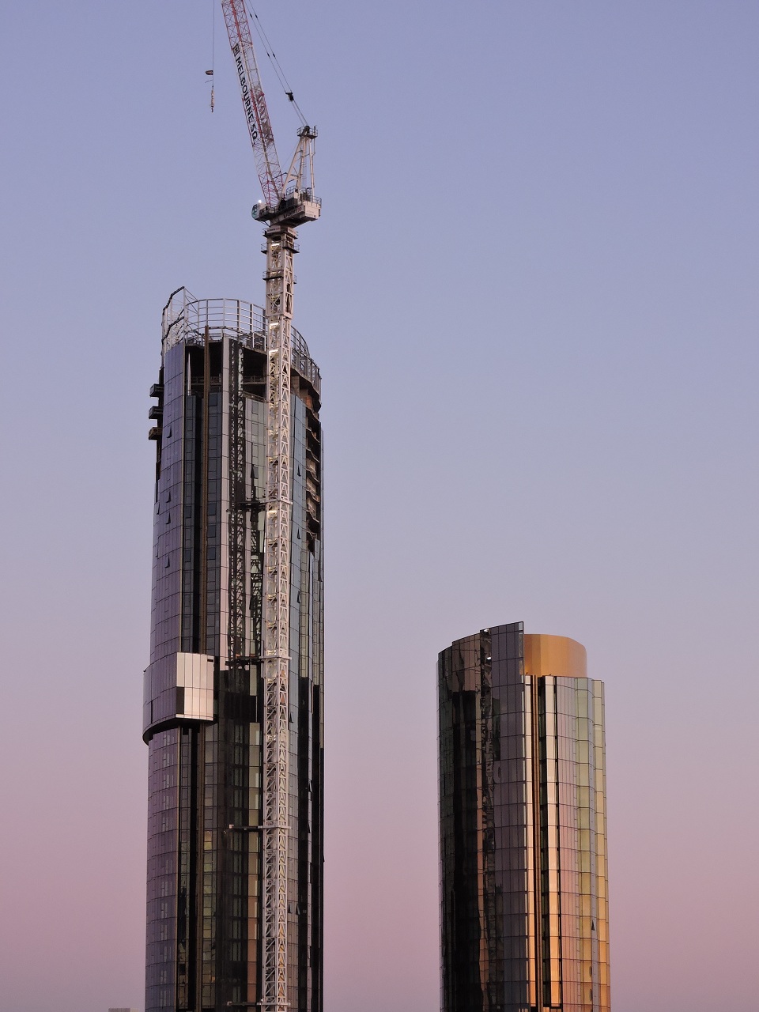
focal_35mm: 85
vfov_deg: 23.0
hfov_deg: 17.4
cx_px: 380
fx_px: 2485
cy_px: 506
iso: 360
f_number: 4.5
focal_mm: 15.2
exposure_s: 1/60
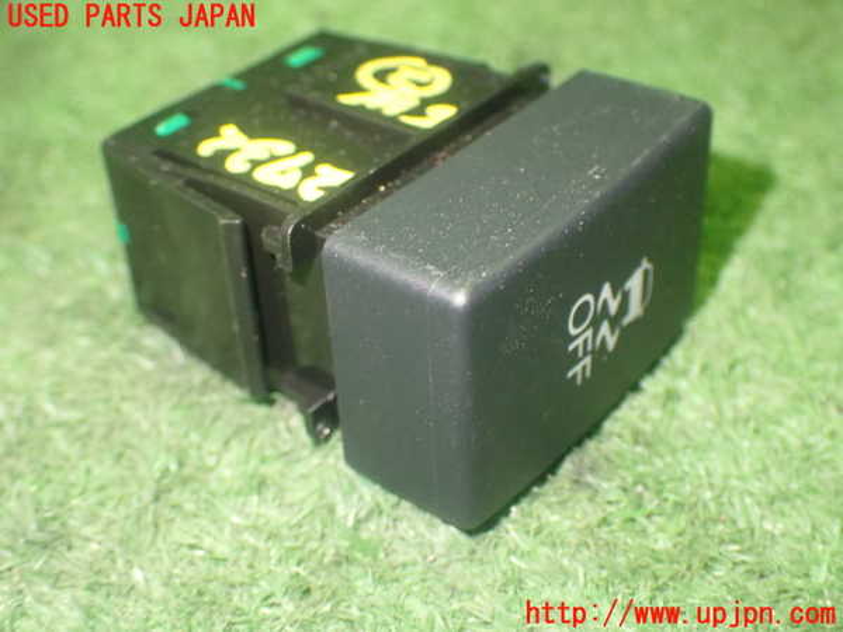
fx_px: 1218
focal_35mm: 50
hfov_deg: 38.2
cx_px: 422
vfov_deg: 29.1
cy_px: 316
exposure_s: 1/20
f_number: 3.2
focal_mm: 9.01
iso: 800
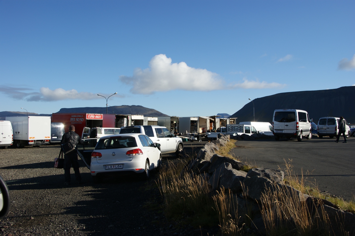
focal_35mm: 33
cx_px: 178
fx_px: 325
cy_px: 118
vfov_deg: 39.9
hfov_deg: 57.3
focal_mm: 22
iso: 100
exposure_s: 1/200
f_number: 10
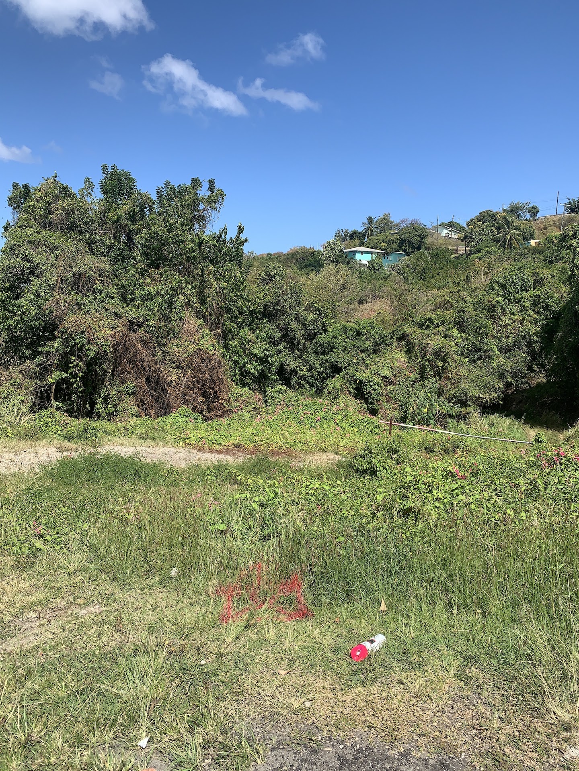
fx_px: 580
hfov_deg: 53.1
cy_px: 386
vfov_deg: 67.3
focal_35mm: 26
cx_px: 290
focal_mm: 4.25
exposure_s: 1/1916
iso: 25
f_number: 1.8
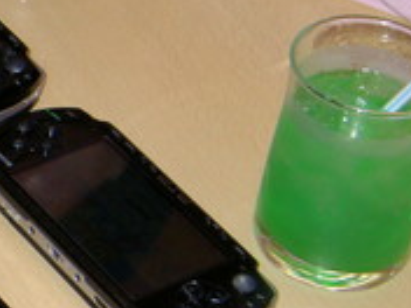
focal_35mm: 192
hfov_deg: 10.1
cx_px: -96
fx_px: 2280
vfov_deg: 7.7
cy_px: 163
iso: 200
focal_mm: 12.4
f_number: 4.2
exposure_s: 1/80
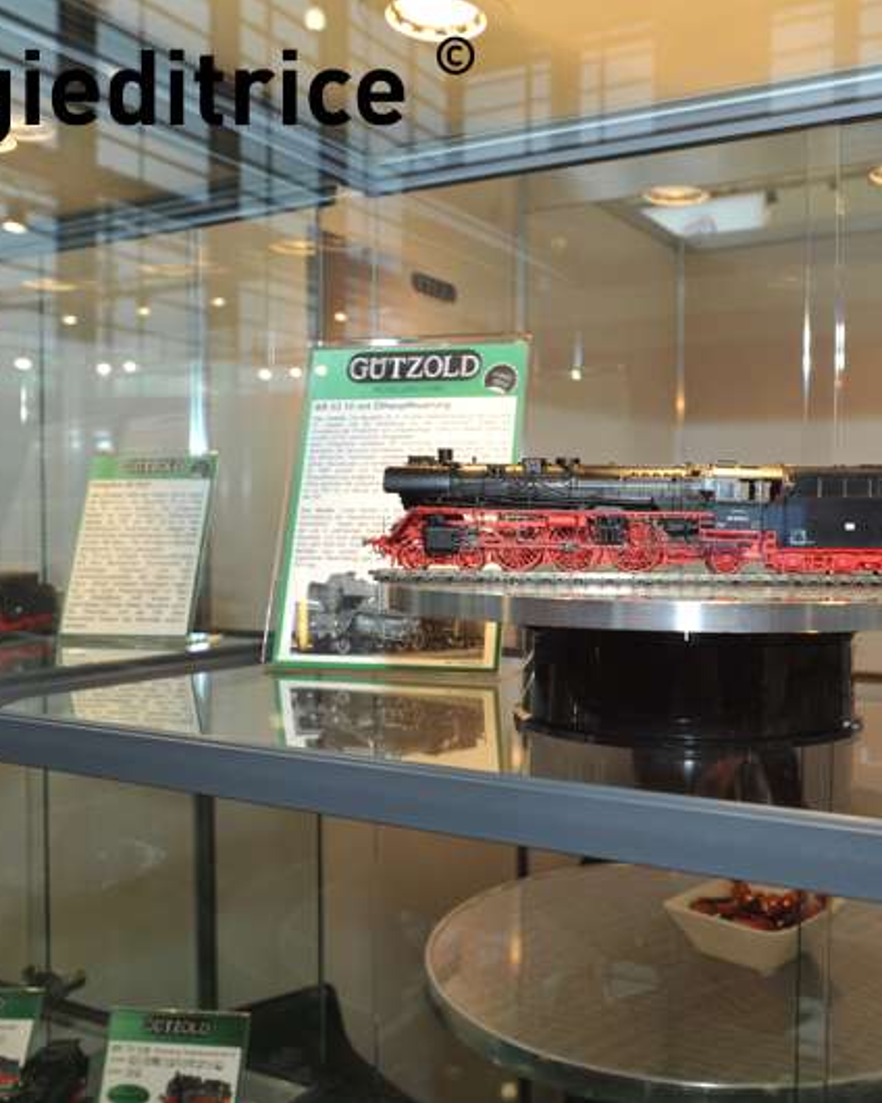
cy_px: 552
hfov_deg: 42.8
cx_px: 585
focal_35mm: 34
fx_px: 1109
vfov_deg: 52.8
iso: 800
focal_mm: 24
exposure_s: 1/80
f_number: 8
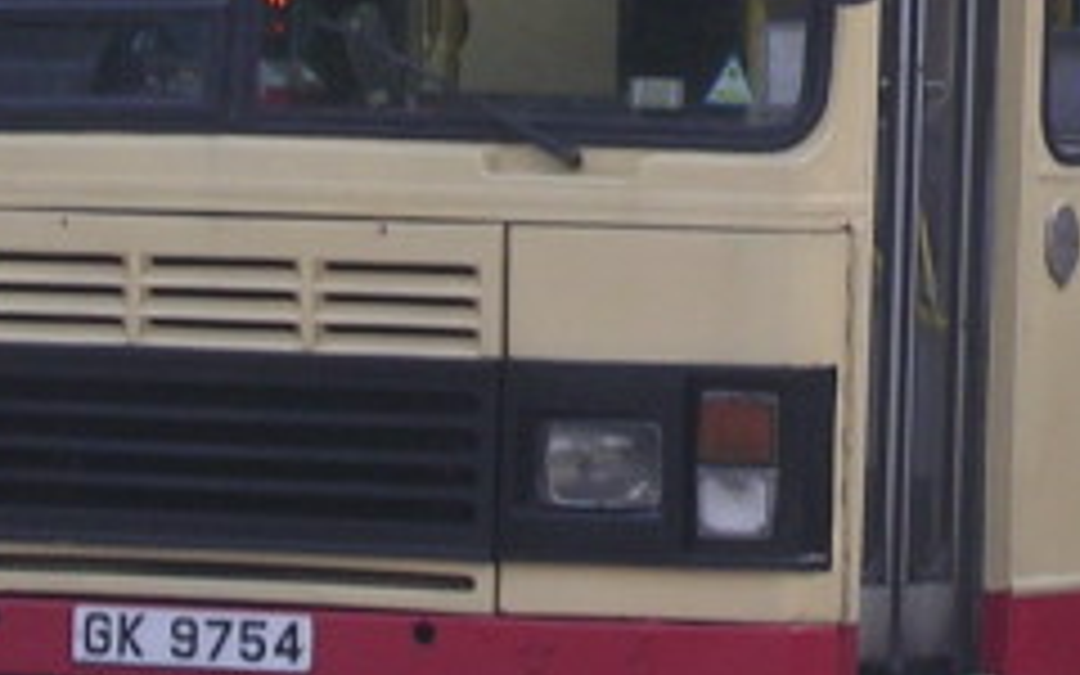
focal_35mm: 354
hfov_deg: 5.9
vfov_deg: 3.7
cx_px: 950
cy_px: -238
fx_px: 10419
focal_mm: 15.2
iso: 100
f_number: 4.5
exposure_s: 1/3.9
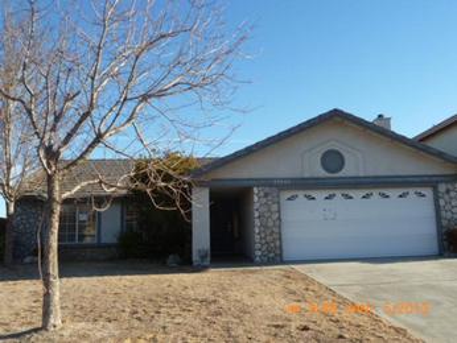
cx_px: 228
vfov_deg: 44.2
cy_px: 172
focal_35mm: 32
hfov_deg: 56.8
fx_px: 423
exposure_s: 1/320
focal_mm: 5.3
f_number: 4
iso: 80
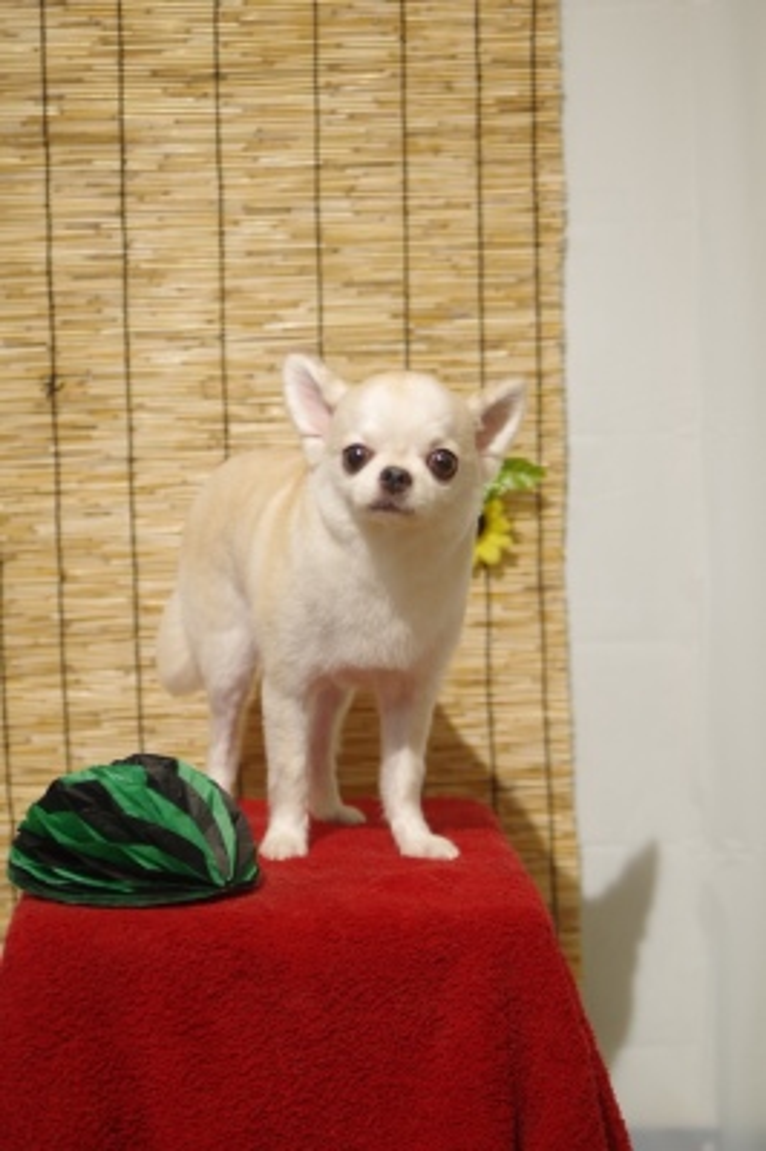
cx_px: 383
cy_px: 576
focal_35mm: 75
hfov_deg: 18.2
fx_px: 2398
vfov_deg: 27.0
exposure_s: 1/125
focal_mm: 50
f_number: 2.8
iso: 320
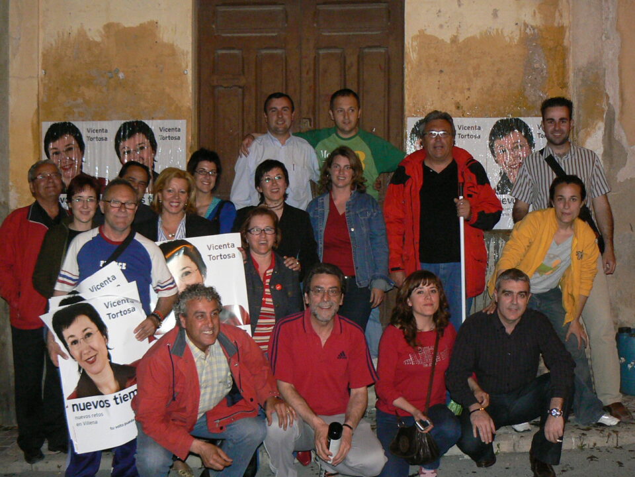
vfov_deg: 33.6
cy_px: 238
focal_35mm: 43
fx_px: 789
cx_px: 318
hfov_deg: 43.9
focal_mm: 6
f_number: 2.8
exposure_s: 1/30
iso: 200
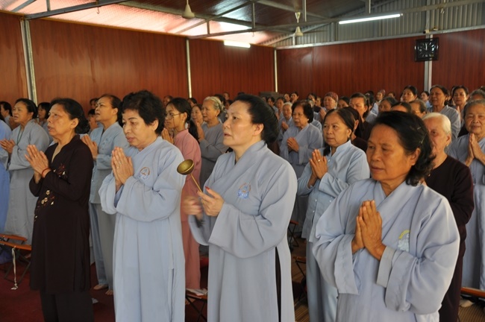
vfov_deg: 35.4
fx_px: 505
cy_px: 161
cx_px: 242
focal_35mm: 38
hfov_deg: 51.3
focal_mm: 25
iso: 200
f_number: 5
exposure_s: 1/25
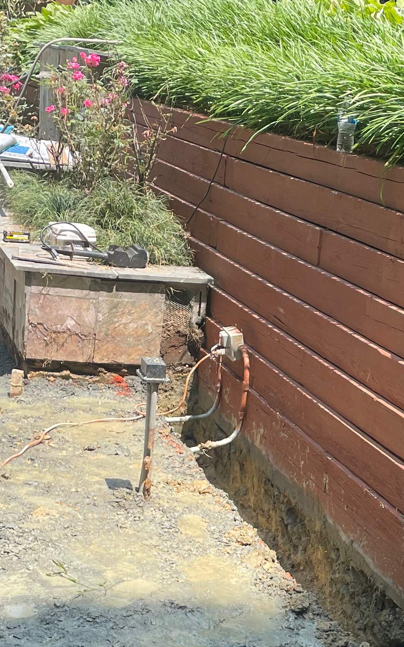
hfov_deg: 18.8
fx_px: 1198
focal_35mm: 68
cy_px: 488
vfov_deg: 29.7
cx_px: 362
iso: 32
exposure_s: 1/882
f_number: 1.6
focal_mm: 4.2
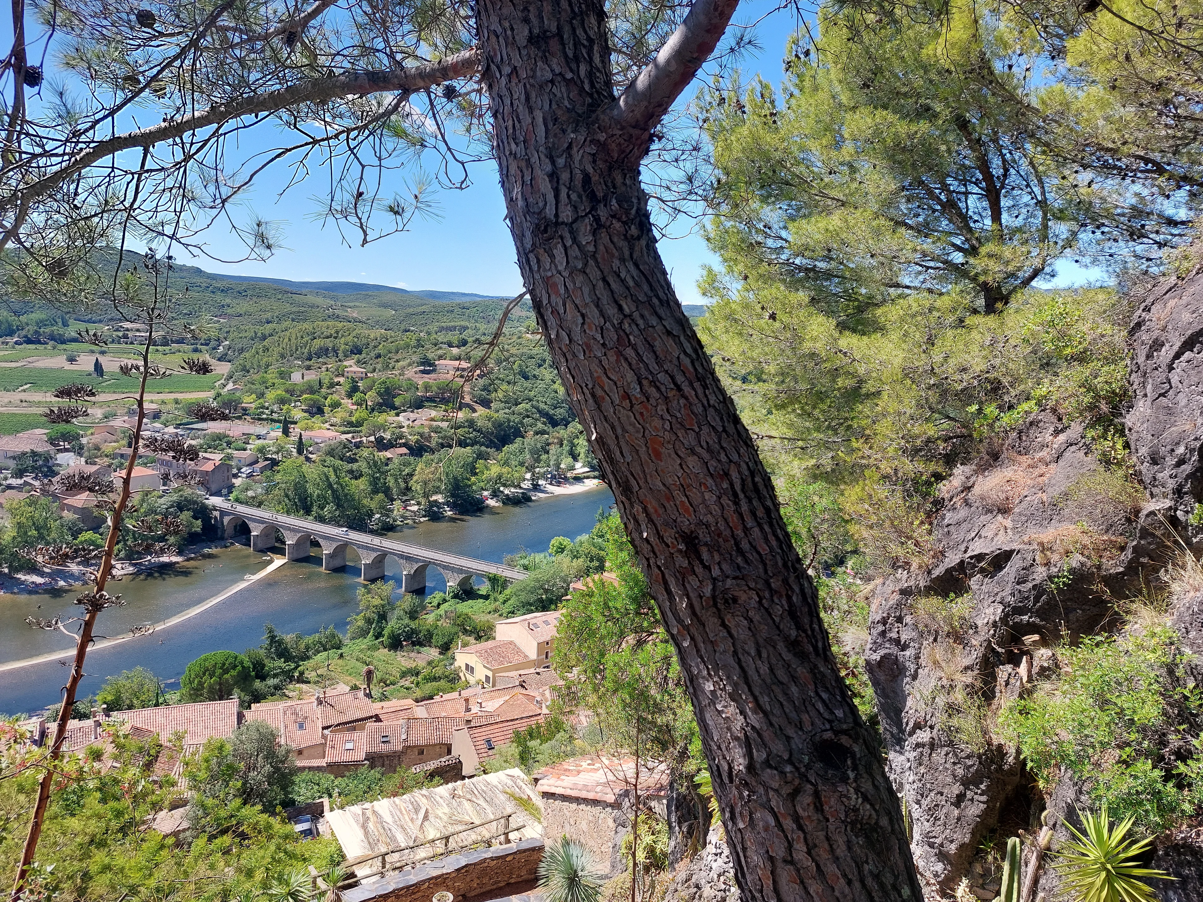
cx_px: 602
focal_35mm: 25
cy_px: 451
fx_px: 869
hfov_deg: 69.4
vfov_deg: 54.9
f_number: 1.8
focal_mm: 5.23
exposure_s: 1/433
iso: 25
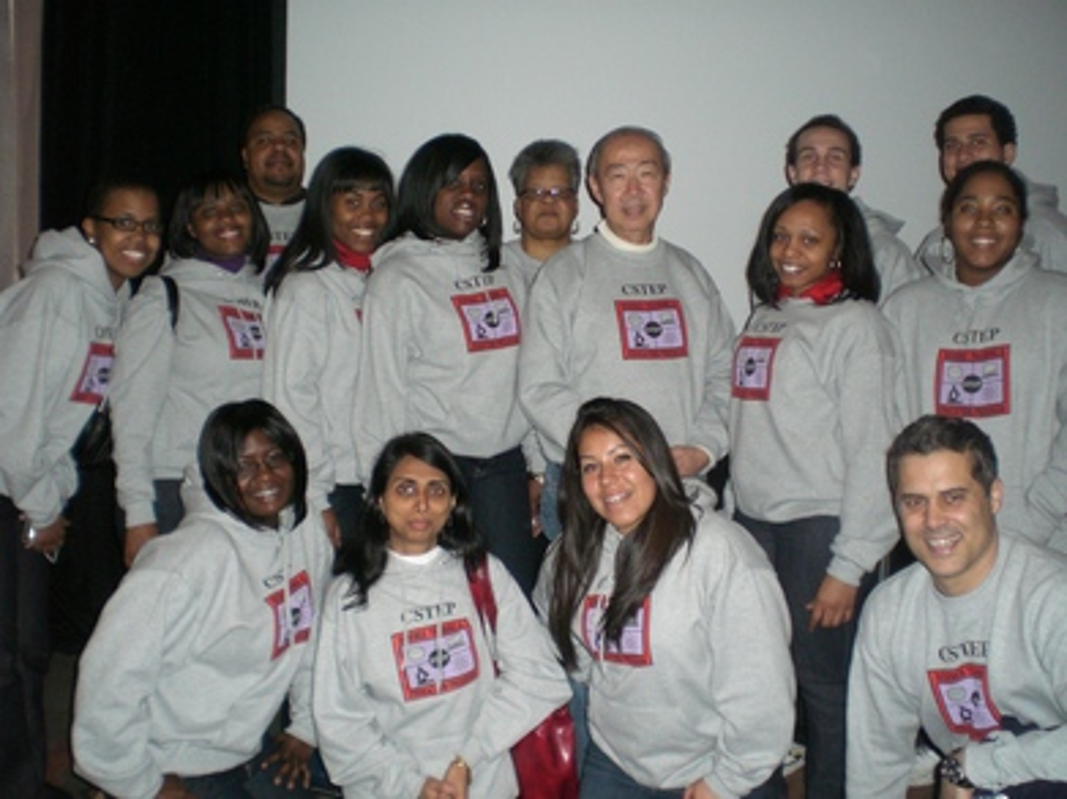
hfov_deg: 49.0
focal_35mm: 38
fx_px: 1171
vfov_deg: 37.7
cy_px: 400
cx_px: 534
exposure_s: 1/60
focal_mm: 6.3
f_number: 3.1
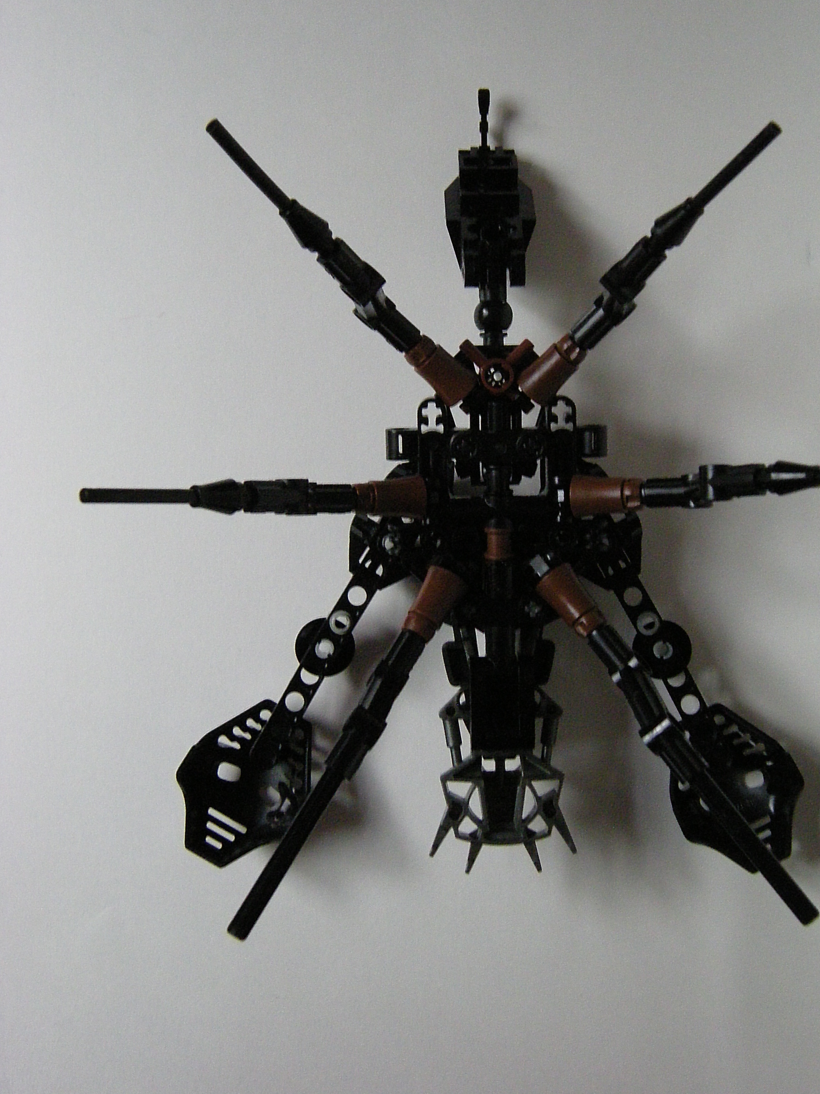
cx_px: 480
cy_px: 487
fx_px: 1421
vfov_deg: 42.0
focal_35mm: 45
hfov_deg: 32.1
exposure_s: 1/25
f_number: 3.2
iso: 400
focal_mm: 6.3
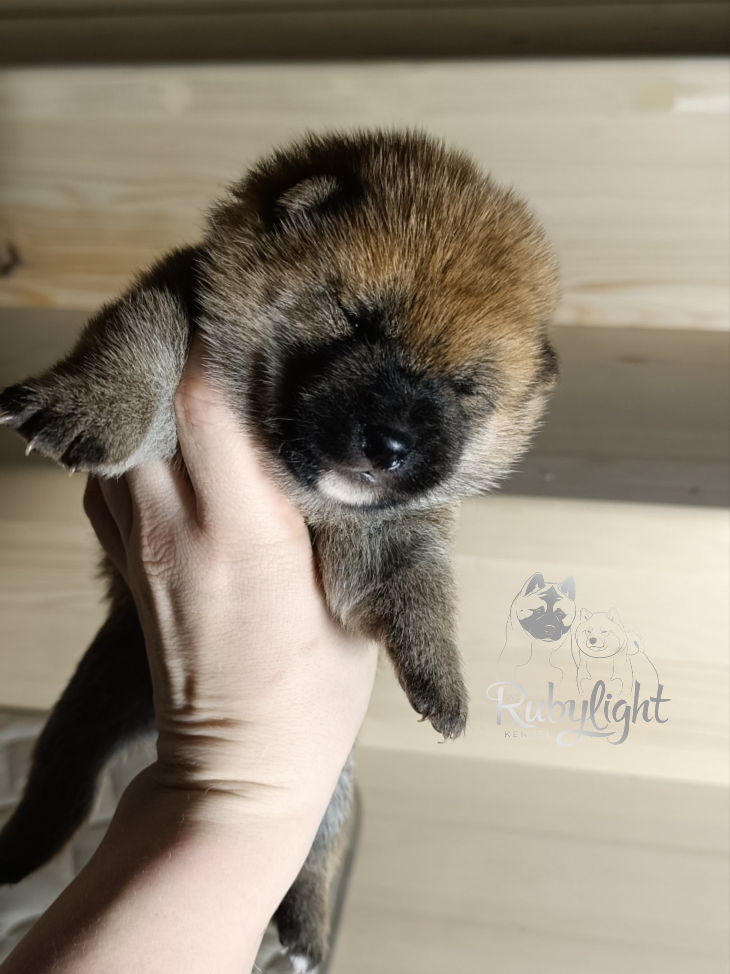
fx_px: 675
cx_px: 365
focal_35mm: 24
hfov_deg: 56.8
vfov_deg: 71.6
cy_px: 487
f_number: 1.65
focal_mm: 6.14
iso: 113
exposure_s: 1/101
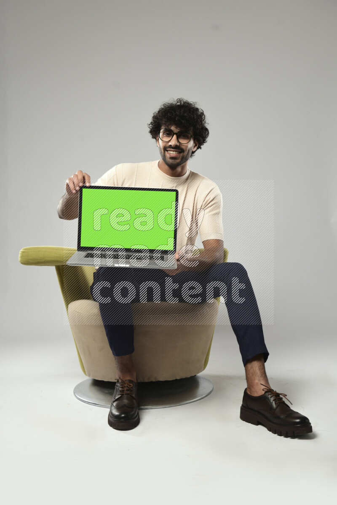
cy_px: 252
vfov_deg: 42.7
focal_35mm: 46
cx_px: 168
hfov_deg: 29.2
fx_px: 646
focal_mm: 46
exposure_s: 1/125
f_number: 5.6
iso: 400
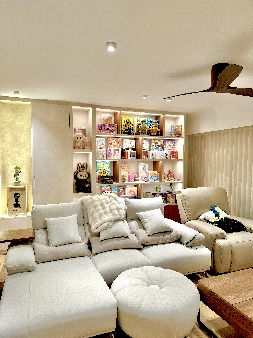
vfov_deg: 71.6
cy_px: 169
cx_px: 126
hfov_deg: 56.8
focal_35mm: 24
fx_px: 234
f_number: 1.78
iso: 100
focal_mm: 6.86
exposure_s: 1/100
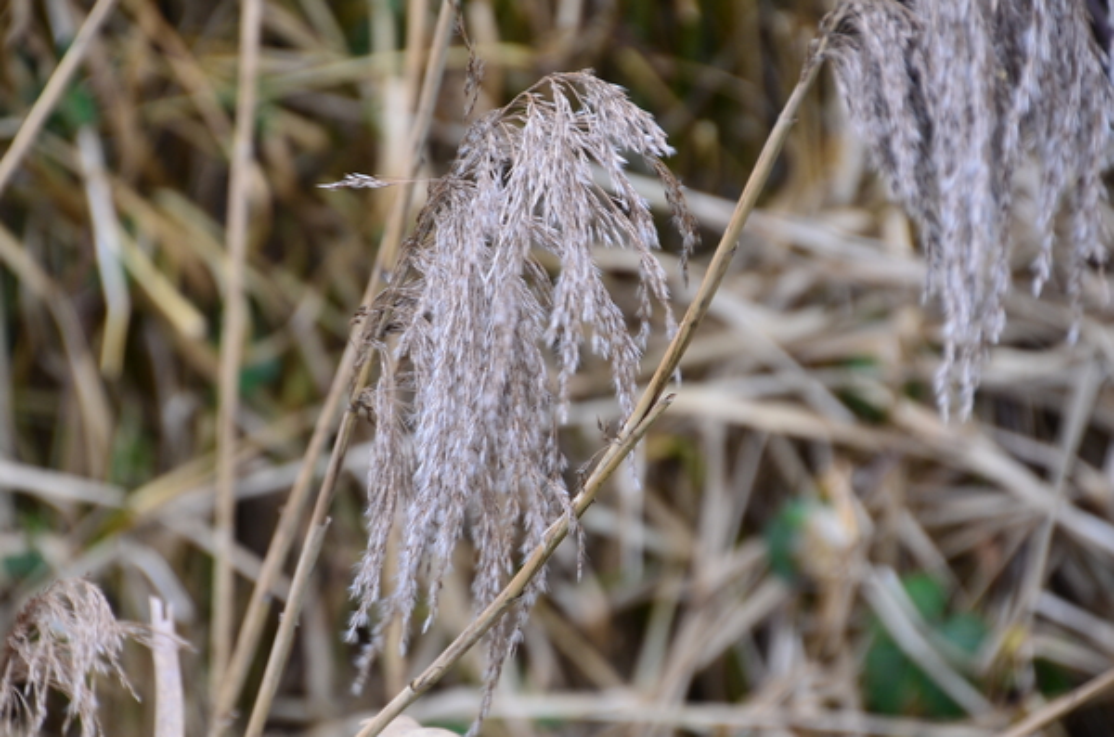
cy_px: 368
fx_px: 8567
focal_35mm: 278
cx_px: 557
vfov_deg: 4.9
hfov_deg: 7.4
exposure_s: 1/30
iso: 400
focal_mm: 185
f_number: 9
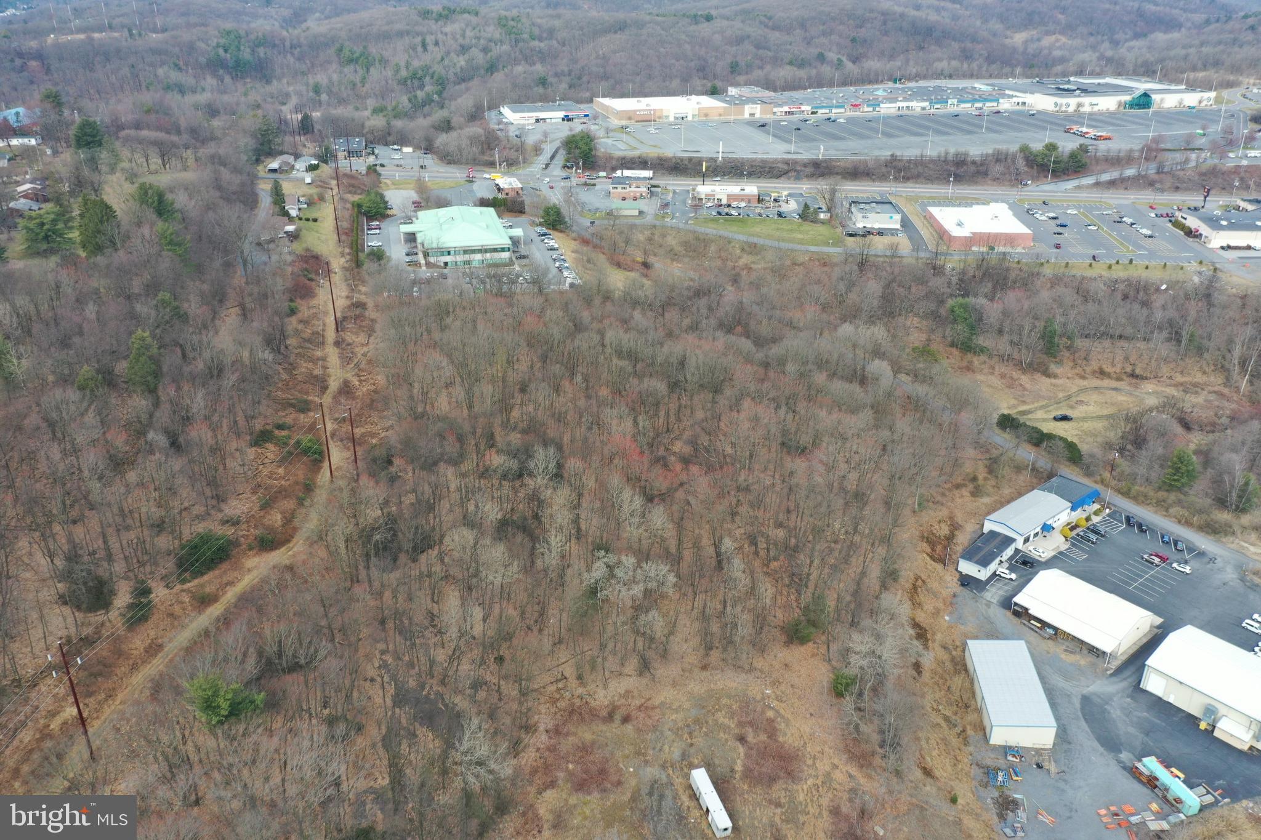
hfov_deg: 65.5
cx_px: 630
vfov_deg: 46.4
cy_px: 420
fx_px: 981
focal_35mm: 28
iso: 100
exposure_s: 1/120
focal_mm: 10.26
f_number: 4.5
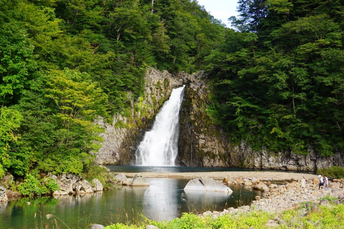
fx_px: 611
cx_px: 172
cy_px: 114
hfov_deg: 31.4
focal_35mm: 64
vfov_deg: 21.2
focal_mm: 43
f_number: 5.6
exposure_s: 1/100
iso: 100
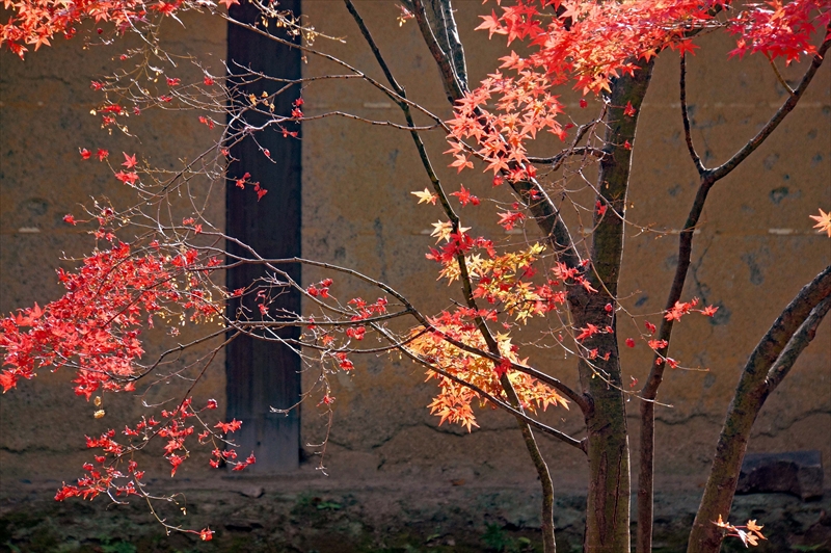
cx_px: 416
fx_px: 5172
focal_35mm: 224
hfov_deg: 9.2
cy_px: 276
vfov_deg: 6.1
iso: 400
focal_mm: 149.5
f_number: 7.1
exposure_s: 1/320
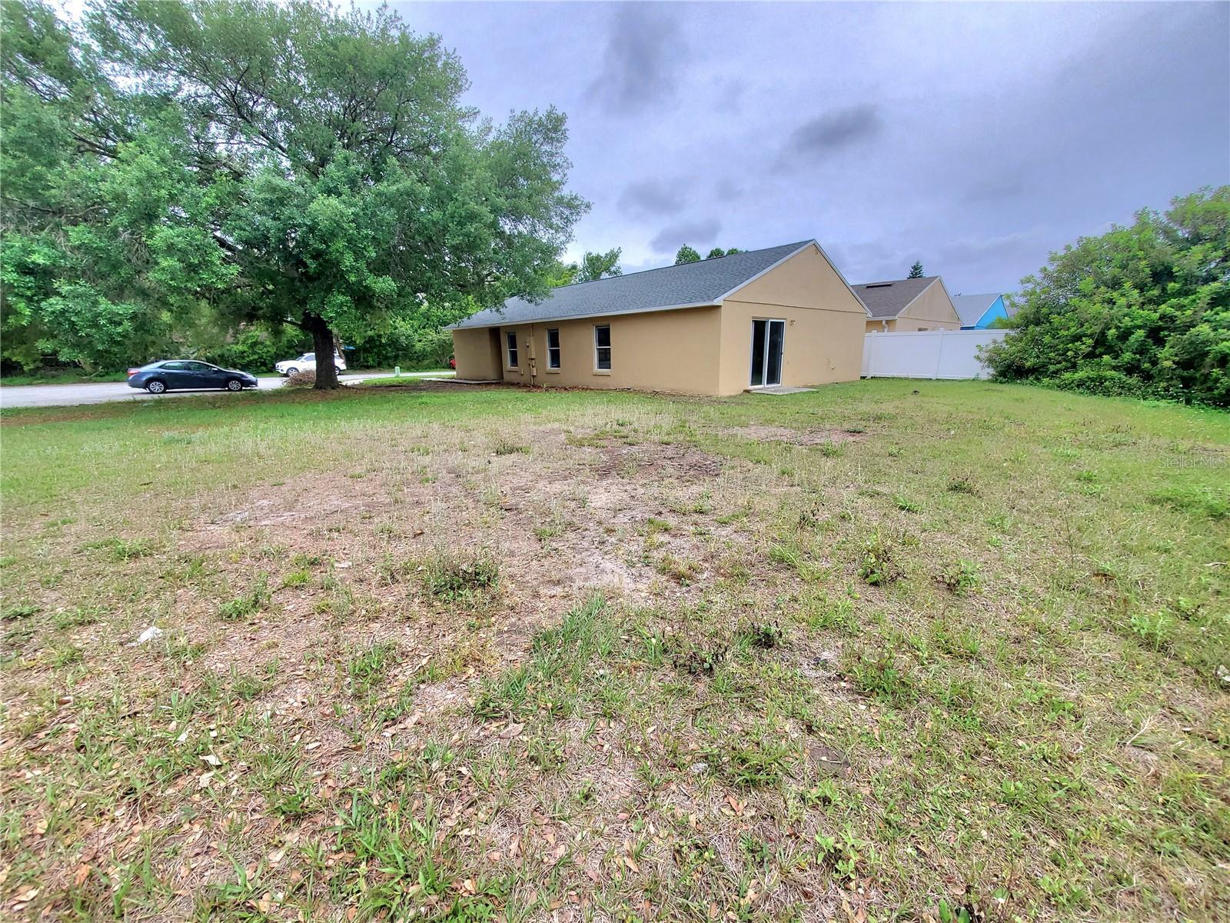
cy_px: 462
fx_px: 462
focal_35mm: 13
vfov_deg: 89.9
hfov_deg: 106.2
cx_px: 615
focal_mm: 1.8
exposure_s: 1/625
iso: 50
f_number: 2.2
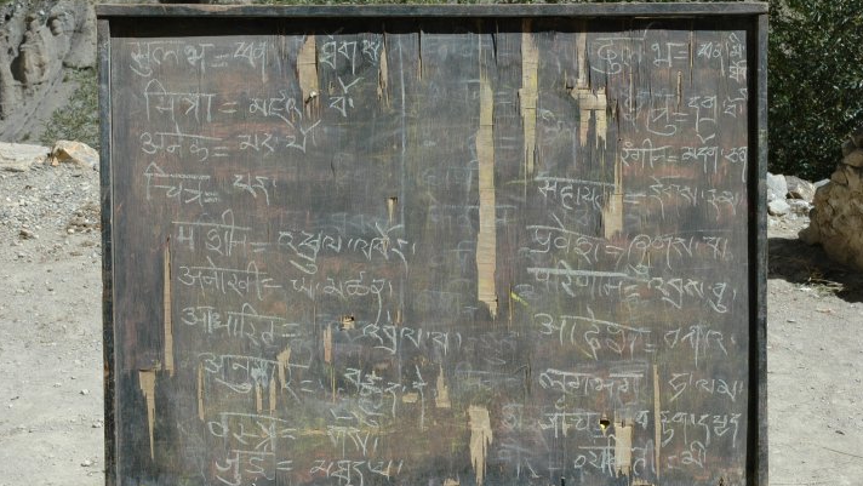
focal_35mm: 54
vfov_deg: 22.2
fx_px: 1236
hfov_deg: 38.5
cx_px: 432
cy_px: 263
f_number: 9
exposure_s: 1/320
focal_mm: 34
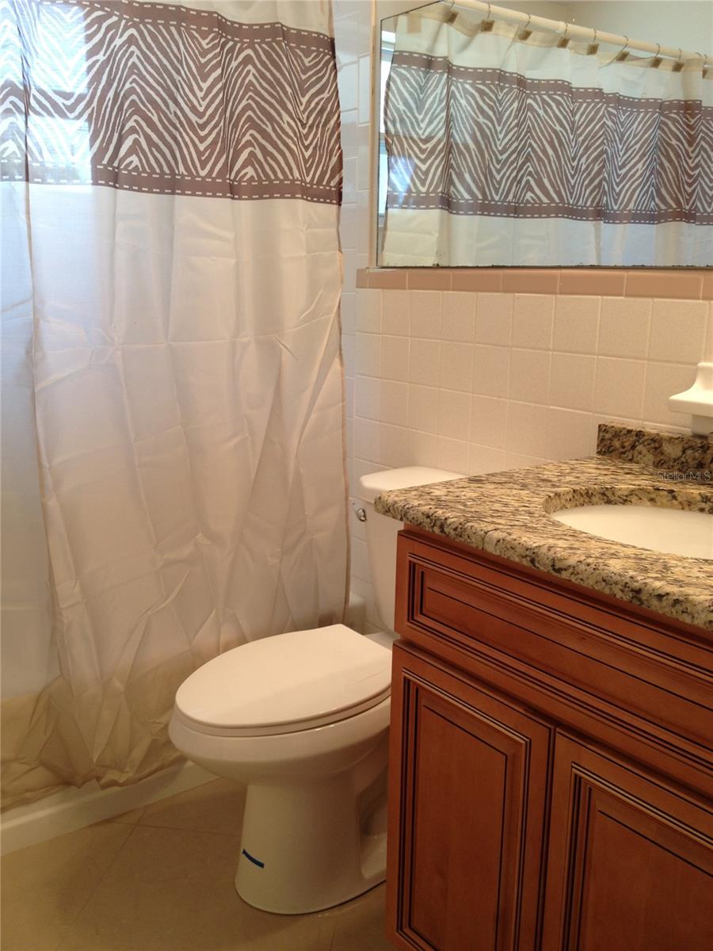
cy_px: 476
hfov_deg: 40.7
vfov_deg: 52.6
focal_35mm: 35
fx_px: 961
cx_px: 356
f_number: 2.4
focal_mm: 4.28
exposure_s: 1/24
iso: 50
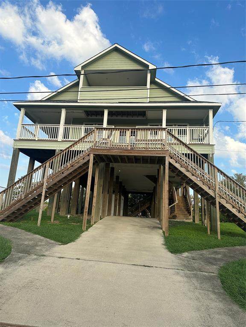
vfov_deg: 71.6
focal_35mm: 24
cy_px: 164
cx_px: 123
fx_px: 227
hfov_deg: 56.8
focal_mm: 6.86
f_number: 1.78
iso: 80
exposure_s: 1/1949
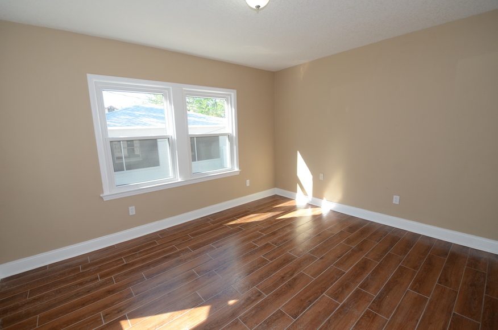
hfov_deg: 100.5
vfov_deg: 77.1
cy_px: 165
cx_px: 249
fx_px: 207
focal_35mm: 15
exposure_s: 1/60
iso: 250
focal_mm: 10
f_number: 5
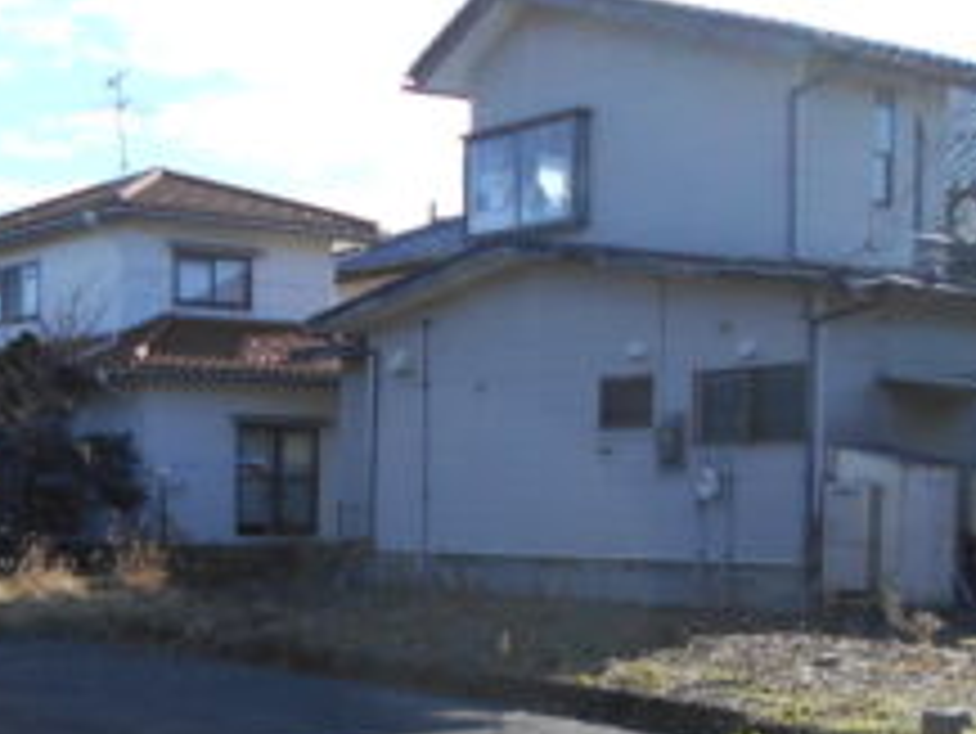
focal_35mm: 60
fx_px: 1693
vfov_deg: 24.1
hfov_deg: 30.3
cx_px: 45
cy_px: 588
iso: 80
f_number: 3.2
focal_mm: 4.6
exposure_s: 1/500
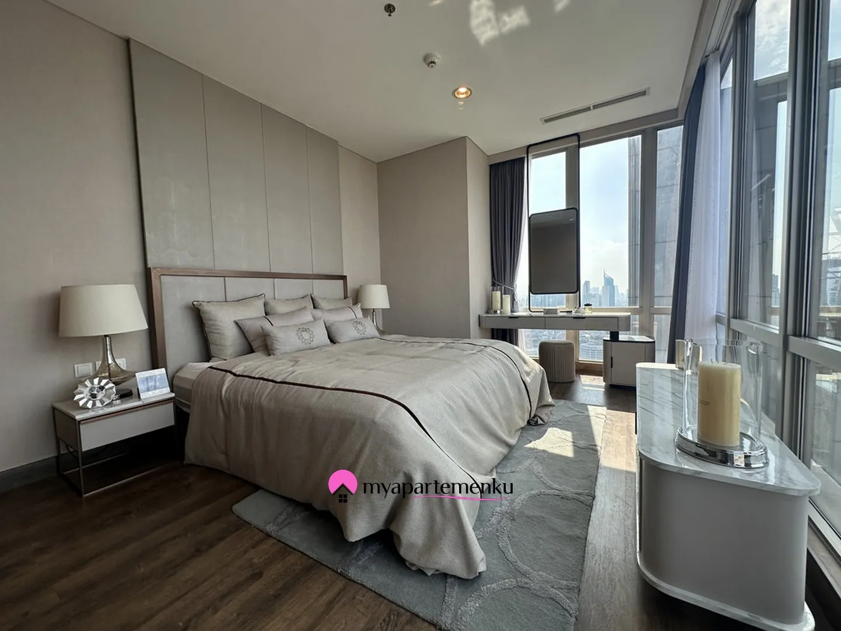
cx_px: 420
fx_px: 340
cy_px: 316
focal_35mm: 14
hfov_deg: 102.1
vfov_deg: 85.7
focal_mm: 2.22
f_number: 2.2
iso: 40
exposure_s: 1/224
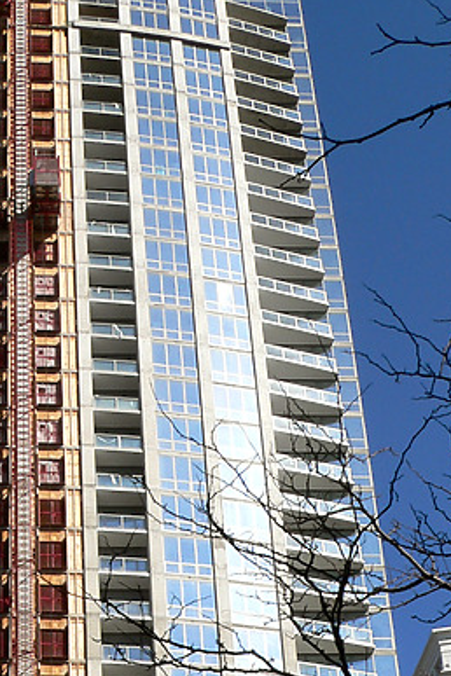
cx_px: 15
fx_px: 1635
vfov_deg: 23.0
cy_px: 555
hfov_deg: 15.5
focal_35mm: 87
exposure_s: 1/500
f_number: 5.2
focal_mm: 6
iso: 80
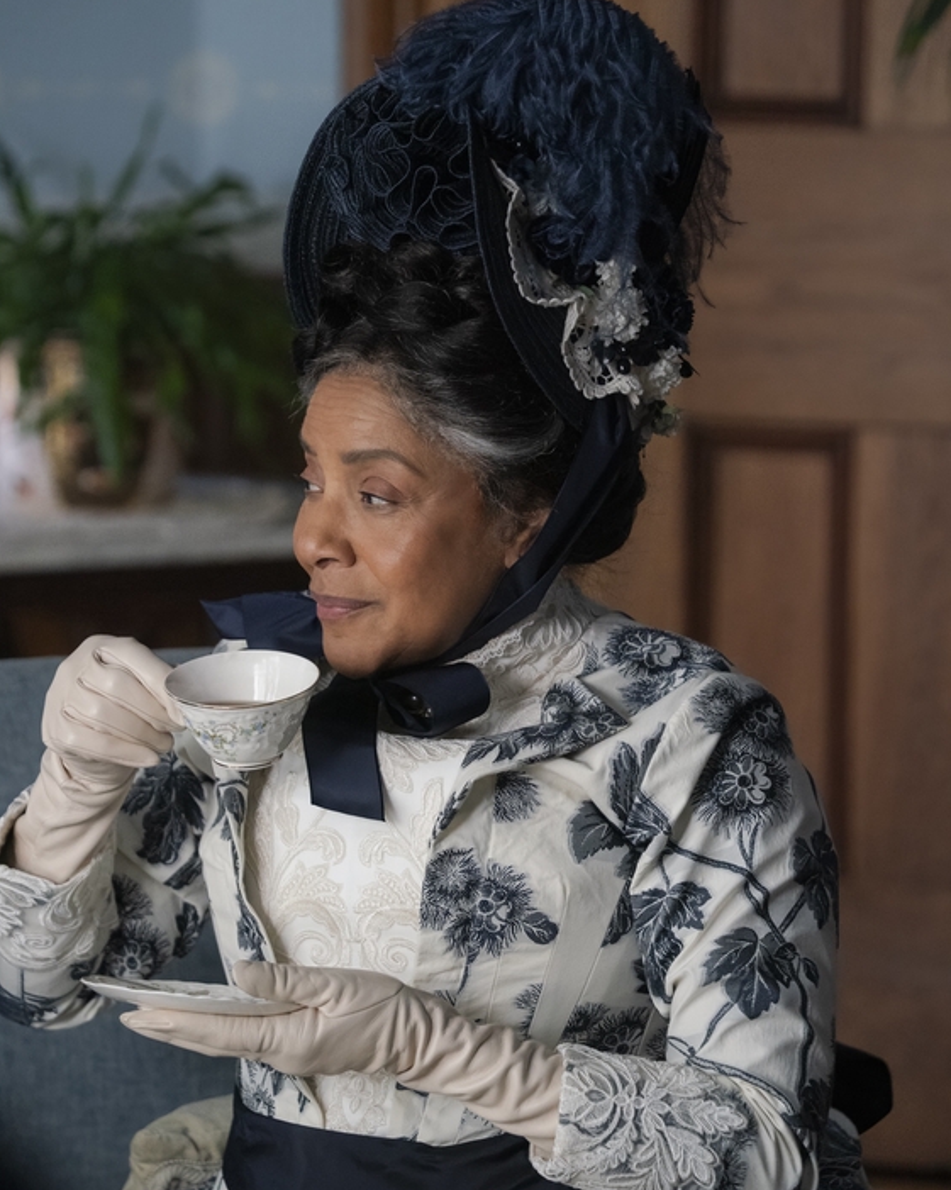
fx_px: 7886
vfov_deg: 8.6
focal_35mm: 224
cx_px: 476
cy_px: 641
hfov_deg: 6.9
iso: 6400
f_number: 5
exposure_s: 1/100
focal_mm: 198
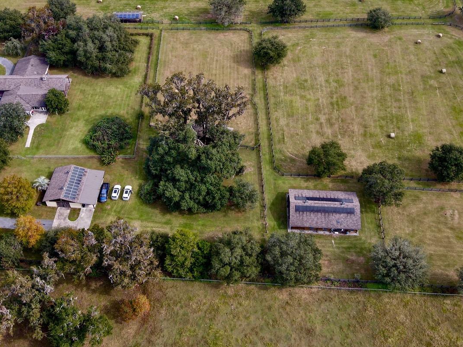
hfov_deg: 51.4
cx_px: 228
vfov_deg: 38.9
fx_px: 481
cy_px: 100
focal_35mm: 36
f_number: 2.8
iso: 100
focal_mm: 4.5
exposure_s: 1/160
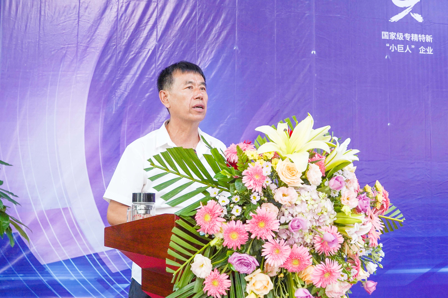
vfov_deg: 31.9
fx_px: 523
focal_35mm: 42
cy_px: 149
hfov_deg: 46.4
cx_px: 224
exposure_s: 1/80
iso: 400
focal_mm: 28
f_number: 5
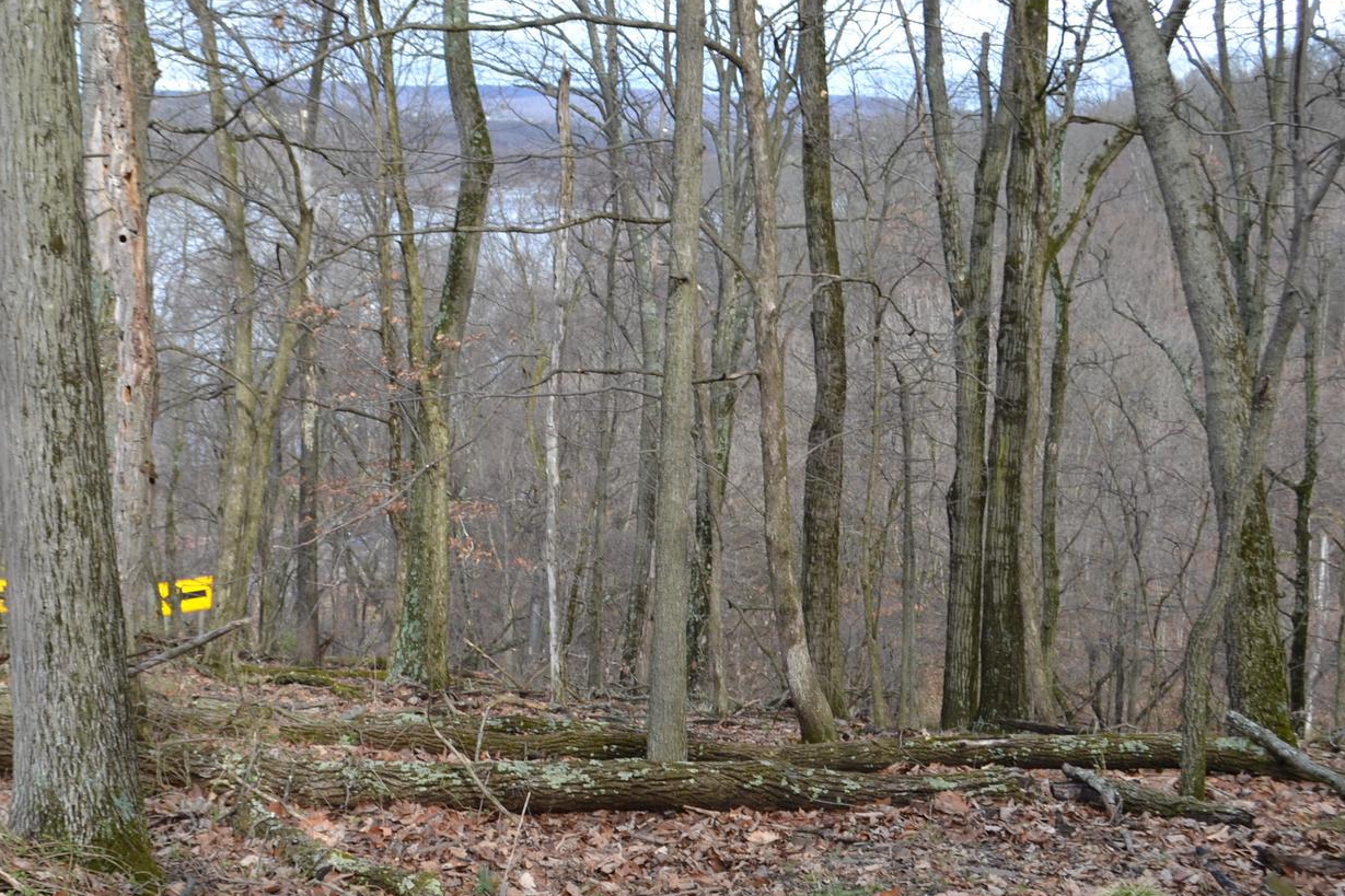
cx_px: 472
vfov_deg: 27.0
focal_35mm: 50
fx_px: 1868
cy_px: 509
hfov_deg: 39.2
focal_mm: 20
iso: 100
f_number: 6.3
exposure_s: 1/160
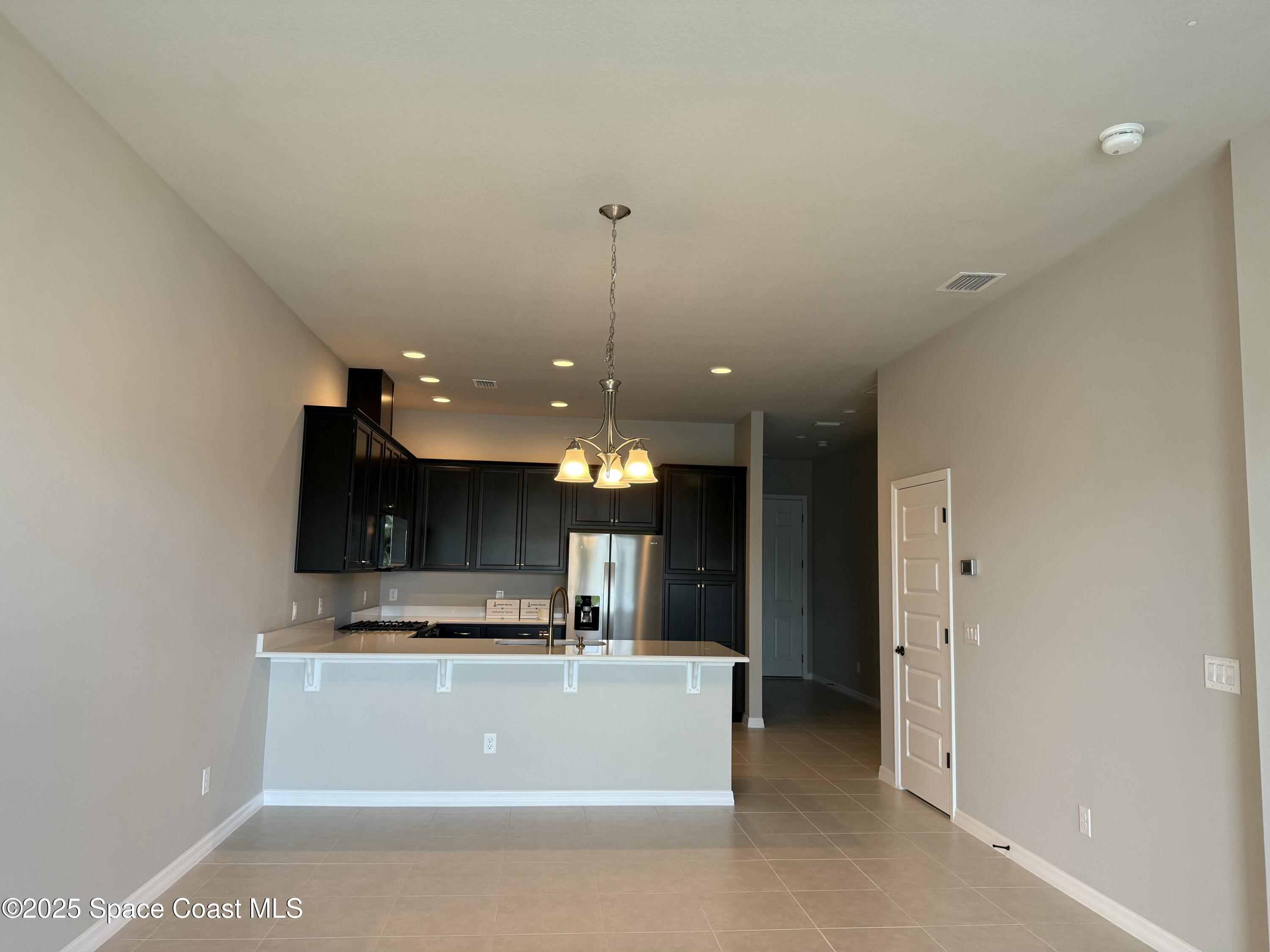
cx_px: 635
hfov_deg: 71.6
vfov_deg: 56.8
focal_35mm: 24
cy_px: 476
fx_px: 881
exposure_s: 1/121
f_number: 1.78
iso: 125
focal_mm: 6.76
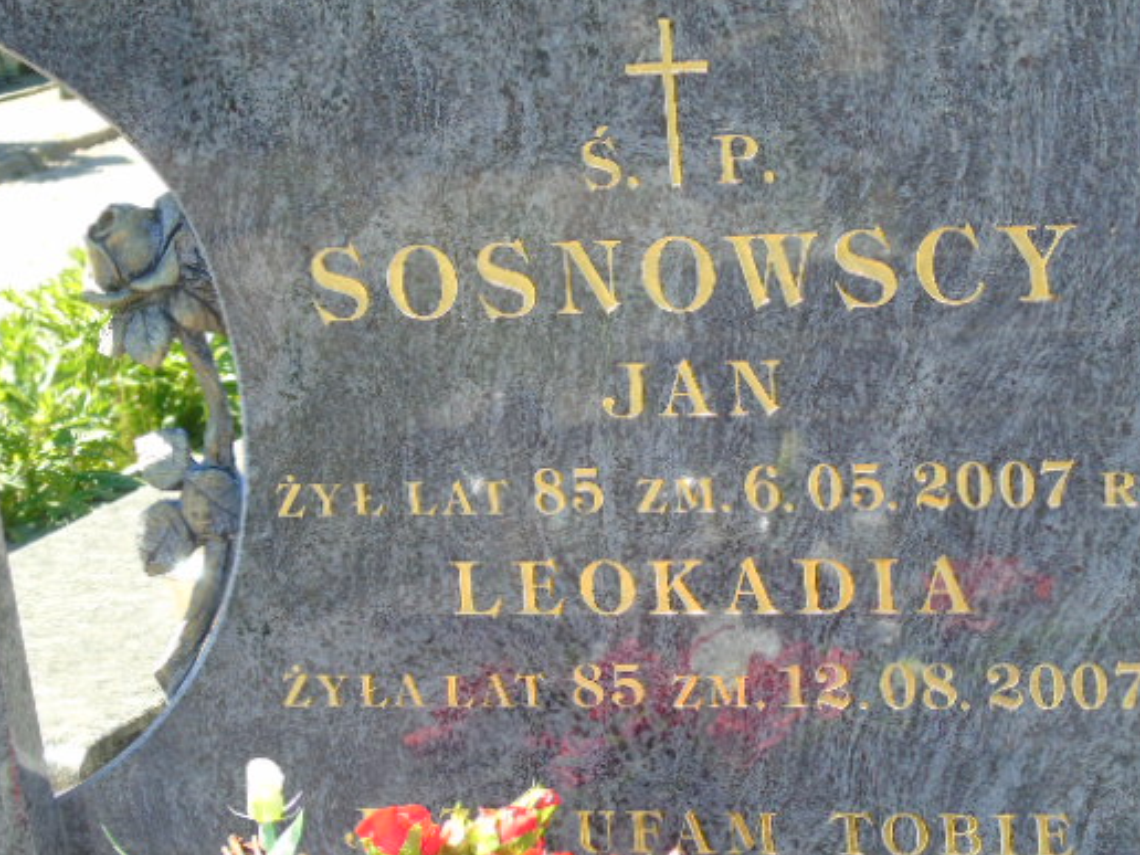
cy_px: 466
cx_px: 608
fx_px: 4413
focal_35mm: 134
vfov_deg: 11.1
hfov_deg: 14.7
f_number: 4.4
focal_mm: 19
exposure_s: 1/100
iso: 80
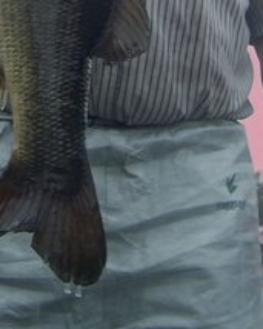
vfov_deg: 20.2
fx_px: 876
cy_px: -45
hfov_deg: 17.1
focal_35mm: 90
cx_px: 111
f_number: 2.8
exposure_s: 1/90
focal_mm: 5.6
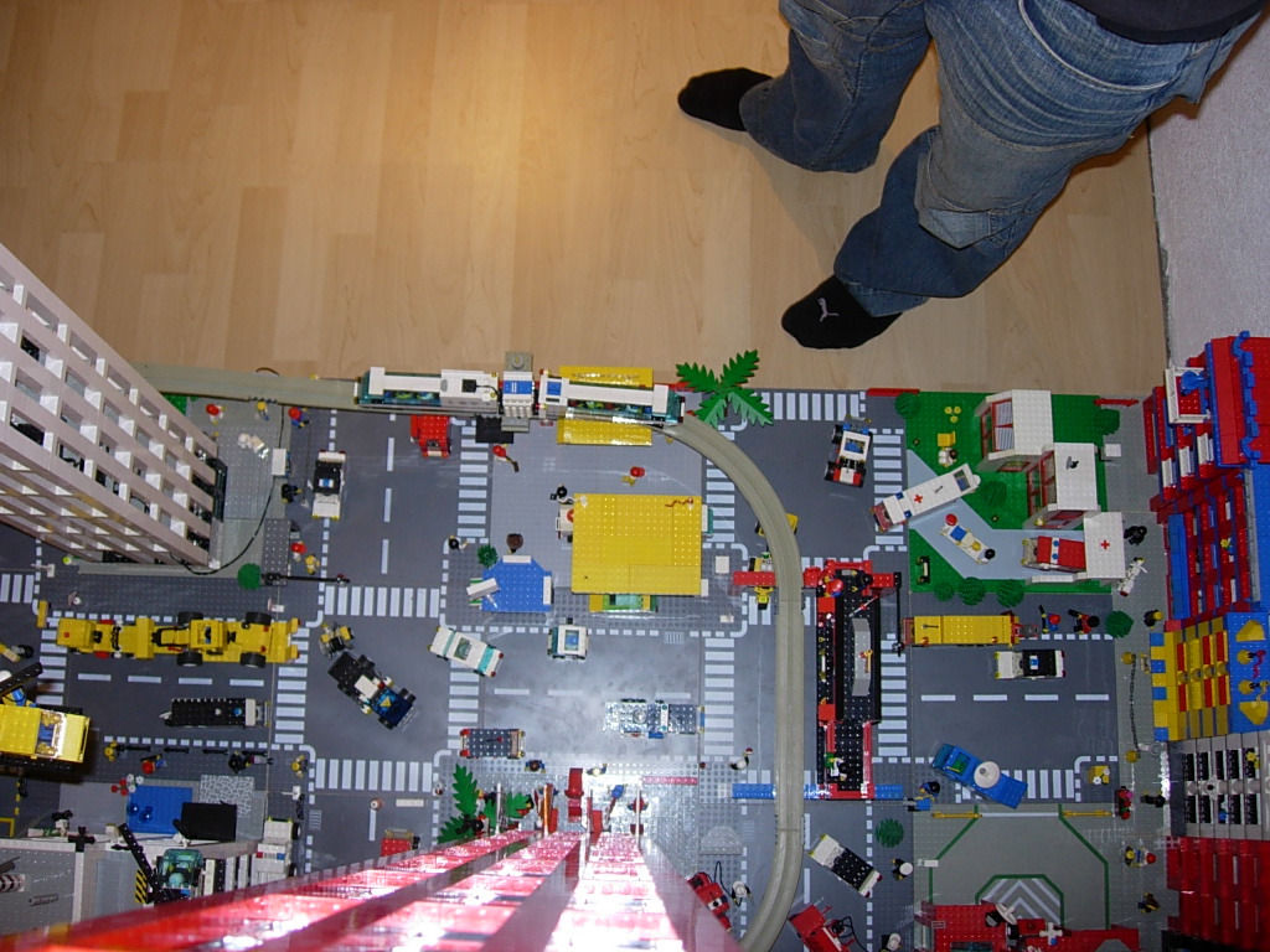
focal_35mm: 38
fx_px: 1394
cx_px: 635
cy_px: 476
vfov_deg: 37.7
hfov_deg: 49.0
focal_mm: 7.8
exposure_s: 1/64
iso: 79
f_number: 2.8
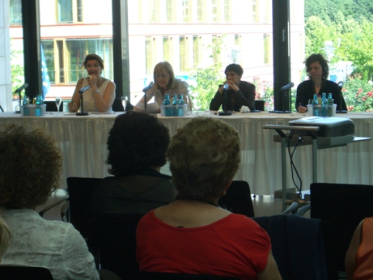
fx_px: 1132
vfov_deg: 14.1
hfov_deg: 18.7
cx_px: 186
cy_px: 140
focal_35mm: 105
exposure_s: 1/100
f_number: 4.8
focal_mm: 17.4
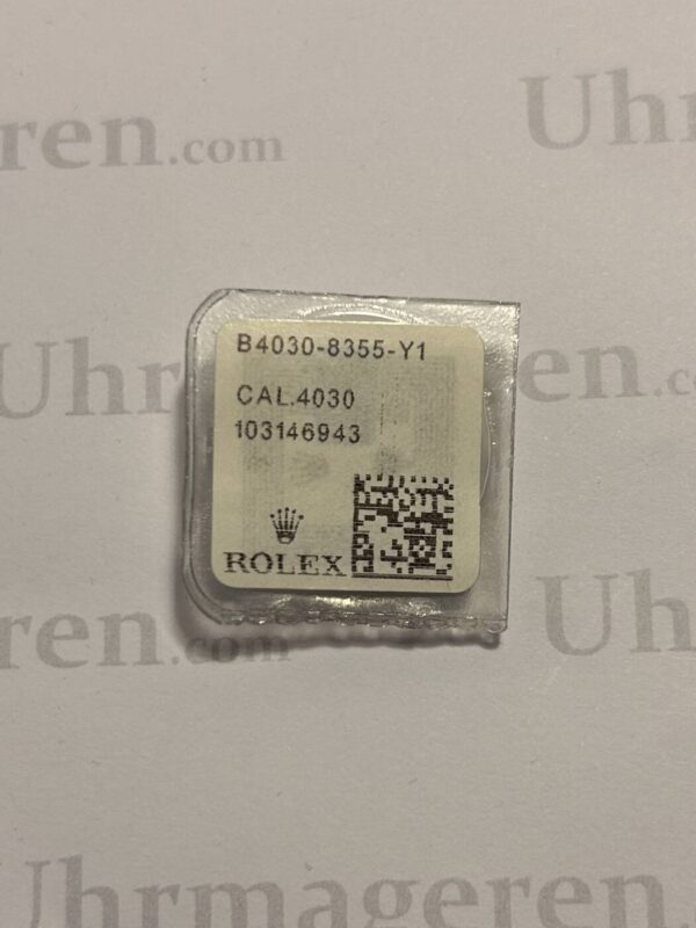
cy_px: 464
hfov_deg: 53.1
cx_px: 348
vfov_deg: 67.3
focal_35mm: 26
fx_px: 697
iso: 50
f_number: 1.5
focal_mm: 5.7
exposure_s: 1/100
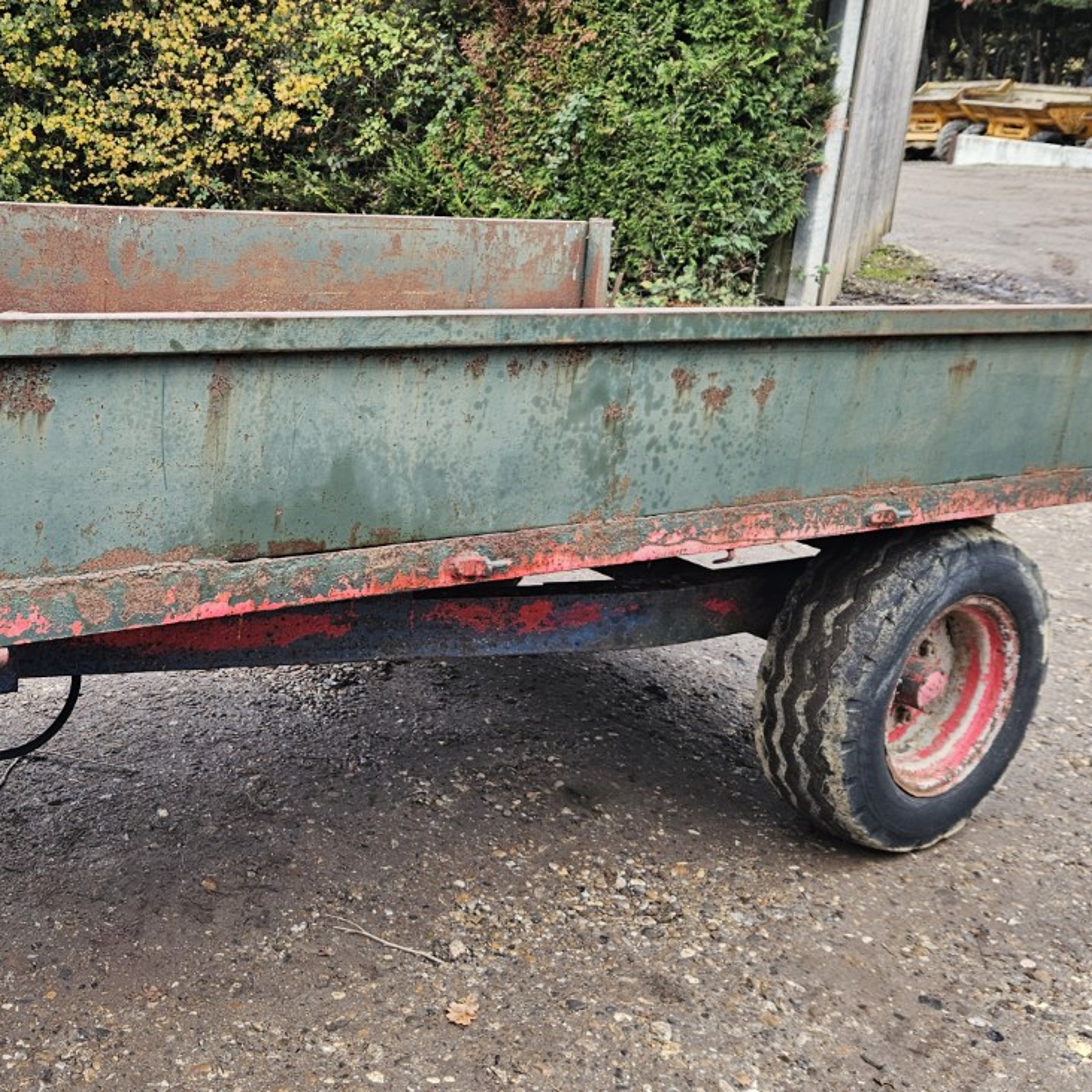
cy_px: 462
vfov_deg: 41.7
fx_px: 1428
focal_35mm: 40
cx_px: 249
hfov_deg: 40.5
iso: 100
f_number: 1.8
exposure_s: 1/180
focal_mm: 5.4
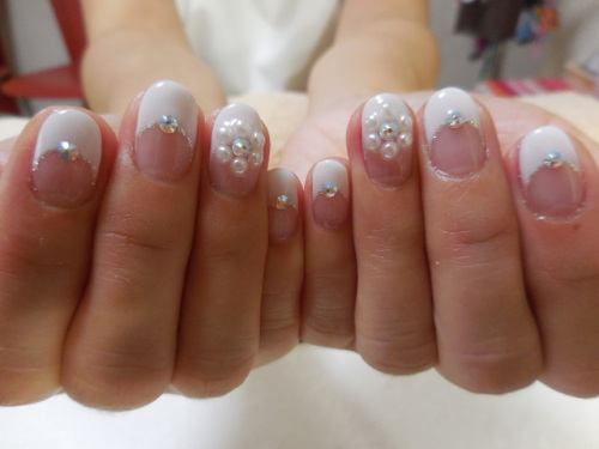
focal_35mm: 25
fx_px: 433
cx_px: 300
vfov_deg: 54.9
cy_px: 224
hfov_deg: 69.4
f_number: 3.3
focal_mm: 4.5
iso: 250
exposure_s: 1/30
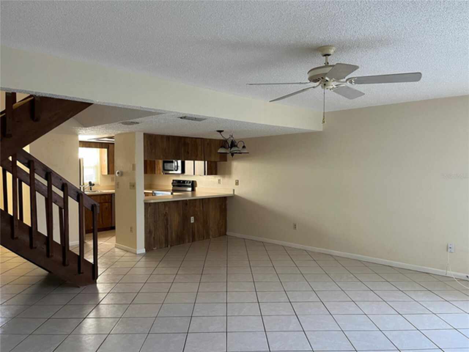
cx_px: 234
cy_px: 176
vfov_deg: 53.1
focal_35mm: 26
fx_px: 352
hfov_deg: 67.3
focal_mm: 5.1
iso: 160
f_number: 1.6
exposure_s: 1/60
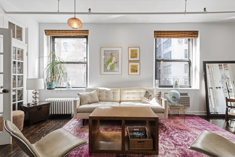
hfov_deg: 90.0
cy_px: 78
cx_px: 118
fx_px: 118
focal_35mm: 18
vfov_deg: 67.4
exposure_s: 1/5
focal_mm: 18
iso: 320
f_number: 10
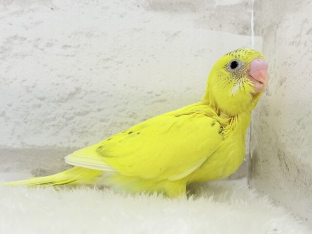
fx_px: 469
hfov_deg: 36.8
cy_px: 117
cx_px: 156
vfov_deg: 28.0
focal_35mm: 52
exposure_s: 1/100
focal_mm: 5.96
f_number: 1.6
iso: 80
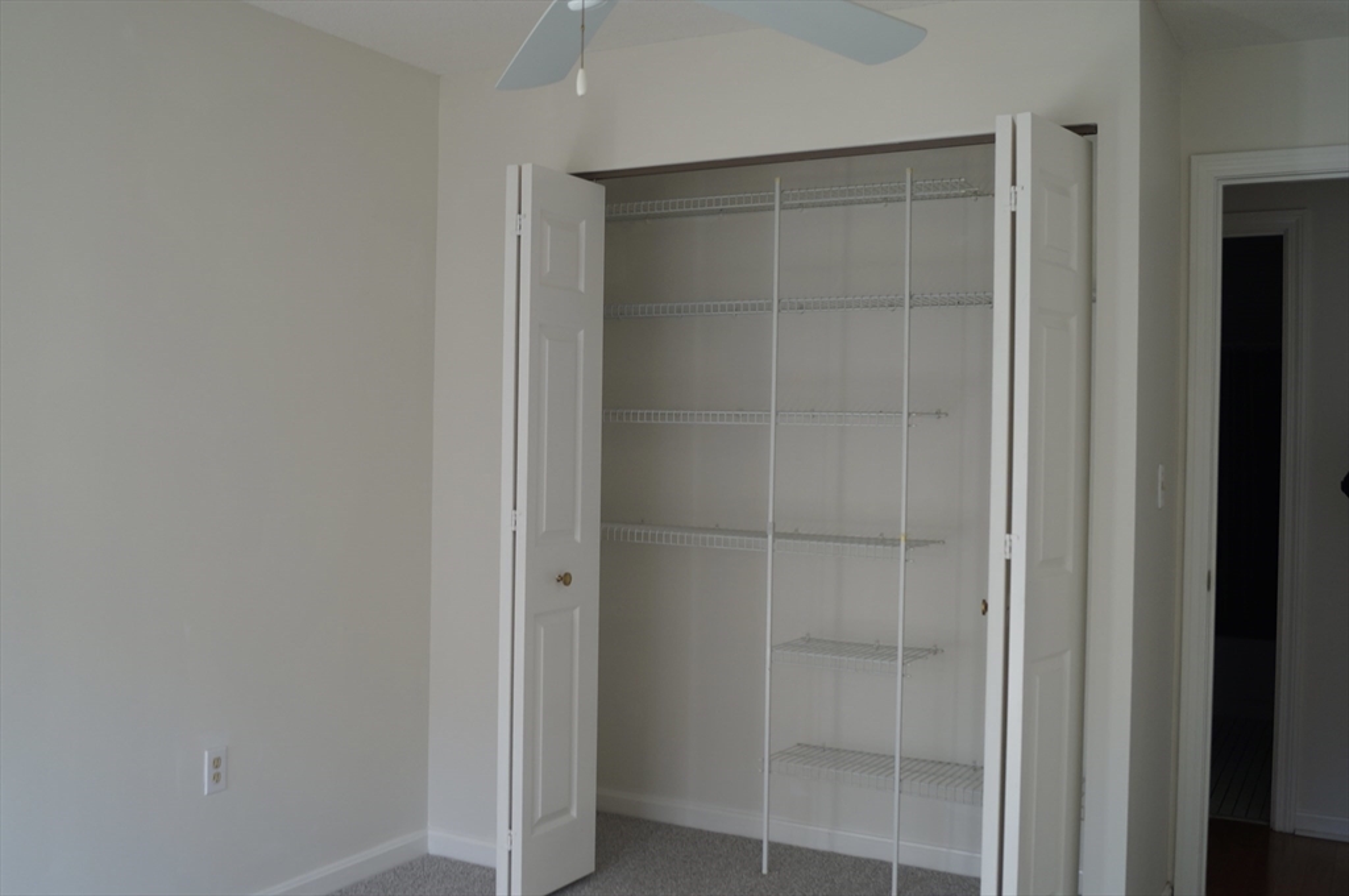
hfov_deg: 62.0
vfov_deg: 43.5
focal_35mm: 30
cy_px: 448
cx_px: 674
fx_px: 1123
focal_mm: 20
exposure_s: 1/60
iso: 125
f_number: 4
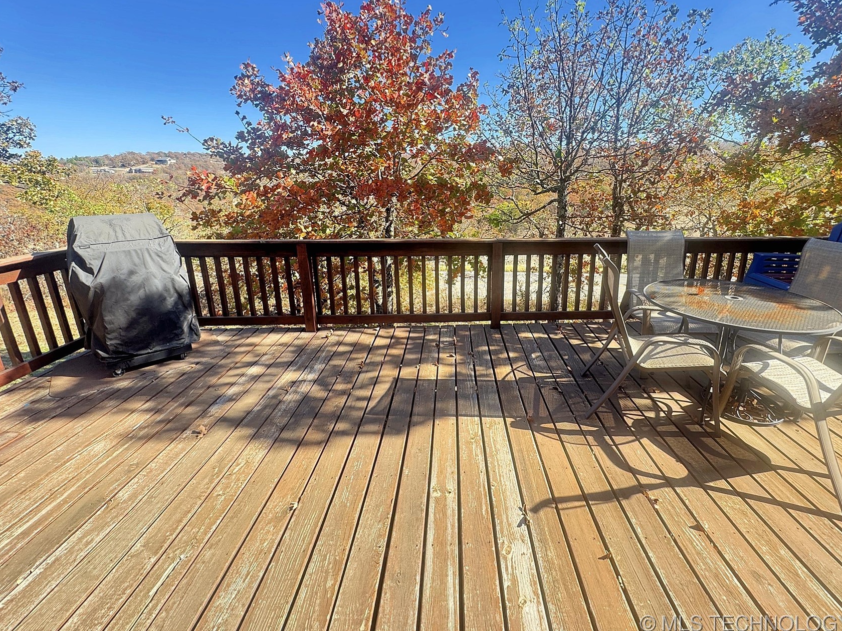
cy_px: 284
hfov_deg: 94.1
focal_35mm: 16
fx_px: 389
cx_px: 467
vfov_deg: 77.9
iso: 40
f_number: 2.2
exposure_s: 1/279
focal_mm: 2.2
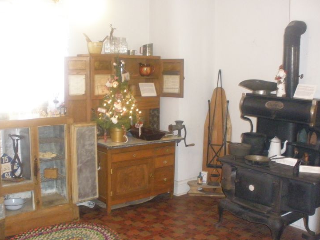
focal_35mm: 40
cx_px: 161
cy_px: 124
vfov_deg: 36.0
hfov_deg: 46.8
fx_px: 370
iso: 800
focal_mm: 6.3
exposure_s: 1/30
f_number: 3.5
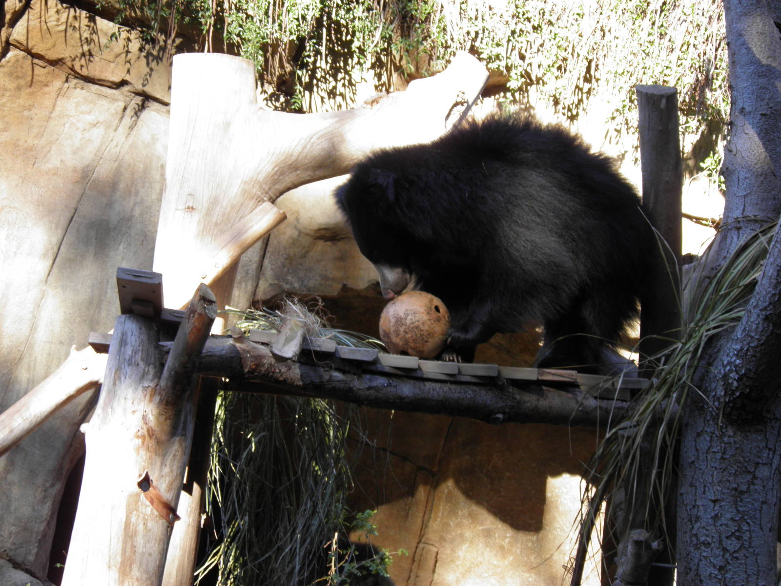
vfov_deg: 11.8
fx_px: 2843
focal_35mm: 126
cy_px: 293
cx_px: 390
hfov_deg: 15.6
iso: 64
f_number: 4
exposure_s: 1/50
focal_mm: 22.6
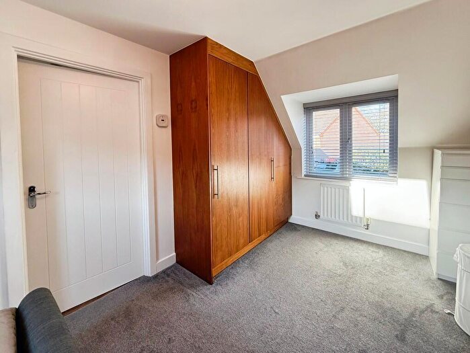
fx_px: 190
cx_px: 235
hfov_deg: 102.0
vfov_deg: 85.7
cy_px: 176
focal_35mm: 14
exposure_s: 1/100
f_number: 2.2
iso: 125
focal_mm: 2.22
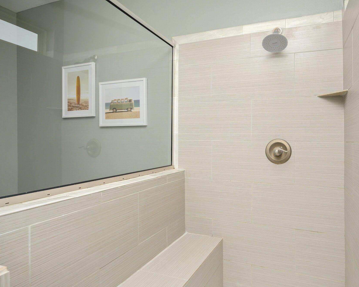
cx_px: 209
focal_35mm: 22
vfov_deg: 63.1
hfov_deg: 74.5
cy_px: 147
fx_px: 234
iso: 500
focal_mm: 19
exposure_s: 1/60
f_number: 9
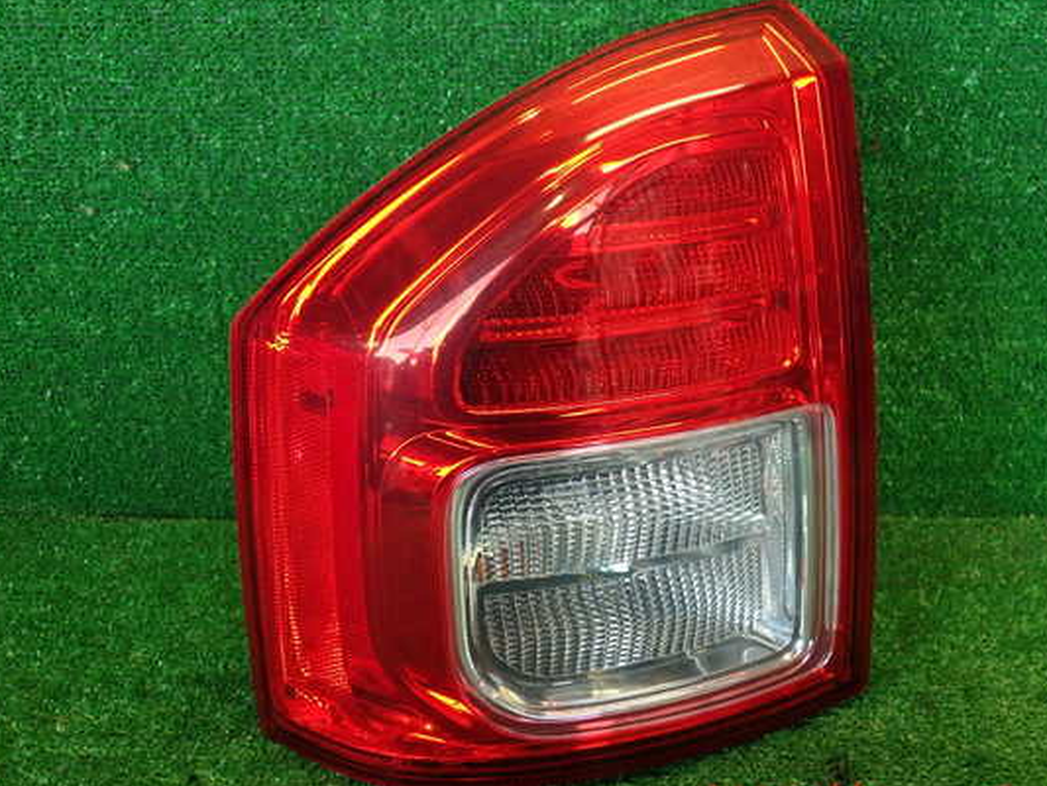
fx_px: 1089
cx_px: 564
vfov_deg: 39.7
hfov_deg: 51.3
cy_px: 387
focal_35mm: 36
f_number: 2.4
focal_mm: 5.79
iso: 200
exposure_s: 1/40
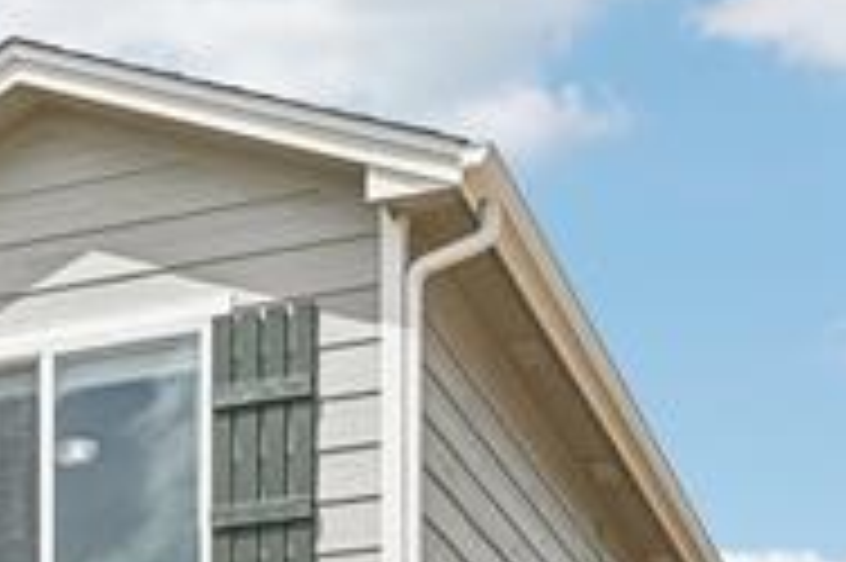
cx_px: -256
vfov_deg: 12.8
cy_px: 782
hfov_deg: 18.6
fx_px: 2395
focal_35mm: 102
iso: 64
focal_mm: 30
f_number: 11
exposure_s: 1/100
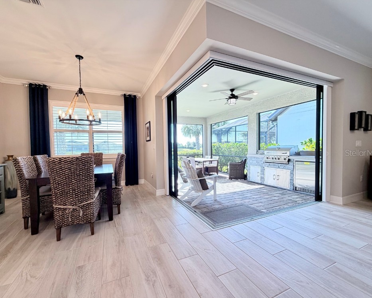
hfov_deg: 96.8
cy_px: 153
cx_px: 179
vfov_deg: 84.0
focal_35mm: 15
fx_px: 165
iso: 200
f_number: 2.2
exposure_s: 1/120
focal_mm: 2.22
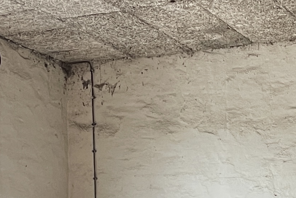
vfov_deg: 9.7
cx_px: 445
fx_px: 1085
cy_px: 394
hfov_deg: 14.5
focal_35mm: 132
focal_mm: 4.2
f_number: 1.6
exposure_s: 1/50
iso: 160
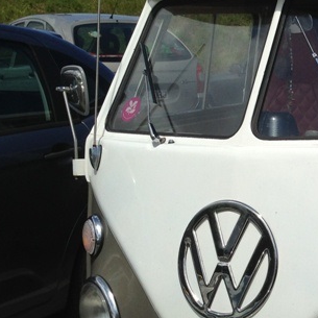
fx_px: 1019
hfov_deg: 17.0
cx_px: 372
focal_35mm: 98
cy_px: 202
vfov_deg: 17.7
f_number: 2.4
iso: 50
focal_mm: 4.13
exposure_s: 1/2710
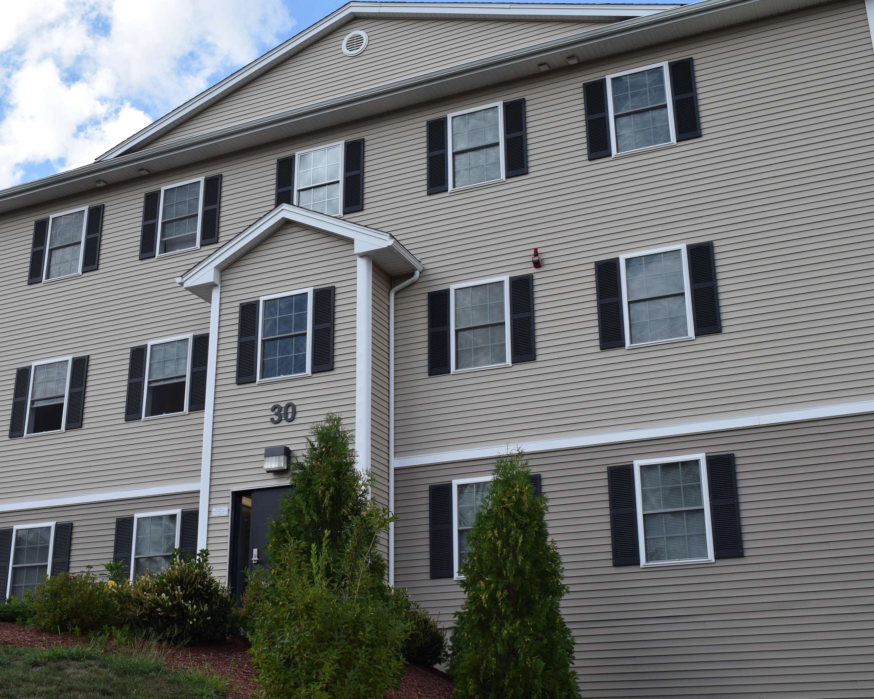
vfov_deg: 35.2
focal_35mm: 43
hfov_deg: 43.2
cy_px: 348
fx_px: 1101
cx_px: 394
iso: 200
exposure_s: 1/400
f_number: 10
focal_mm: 25
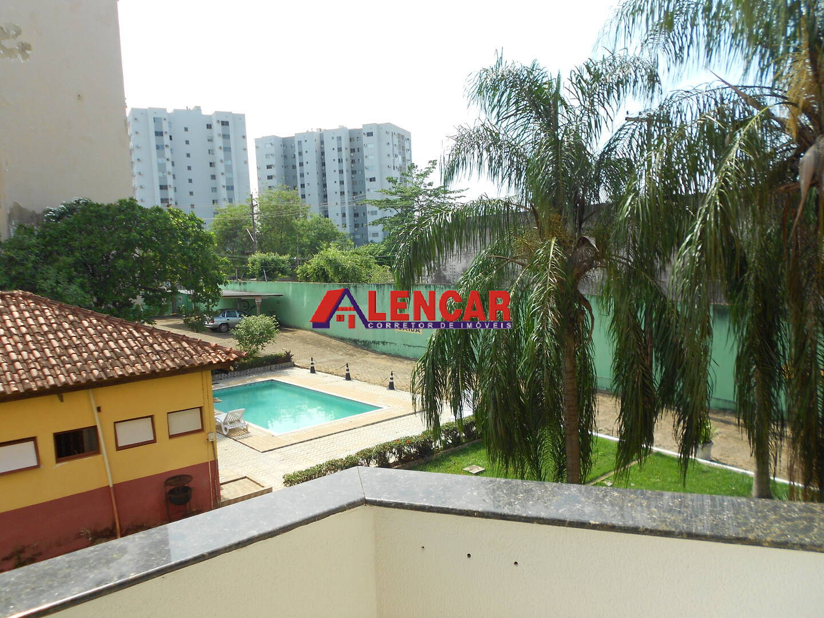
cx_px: 412
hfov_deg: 67.3
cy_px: 309
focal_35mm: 26
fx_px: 619
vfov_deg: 53.1
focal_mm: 4.6
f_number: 3.2
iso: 80
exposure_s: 1/400
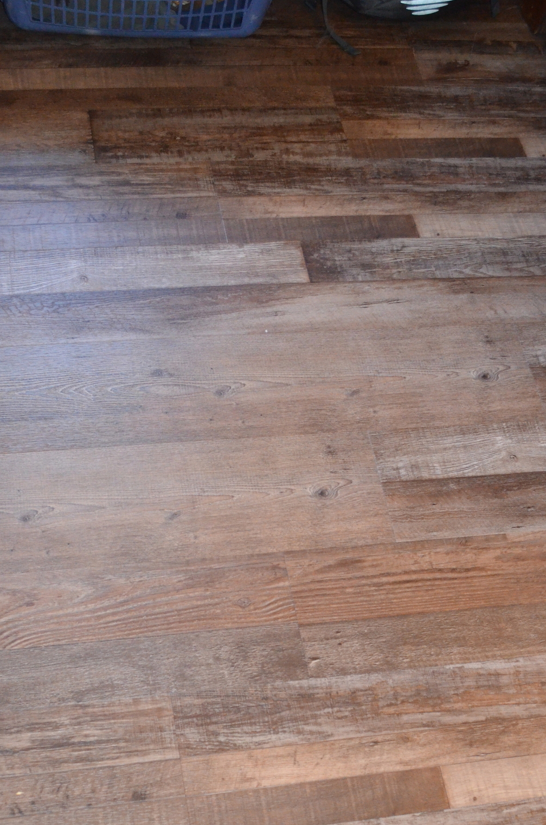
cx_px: 252
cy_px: 579
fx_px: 1143
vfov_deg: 39.0
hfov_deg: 26.9
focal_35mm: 50
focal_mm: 22
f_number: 4
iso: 3200
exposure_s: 1/60
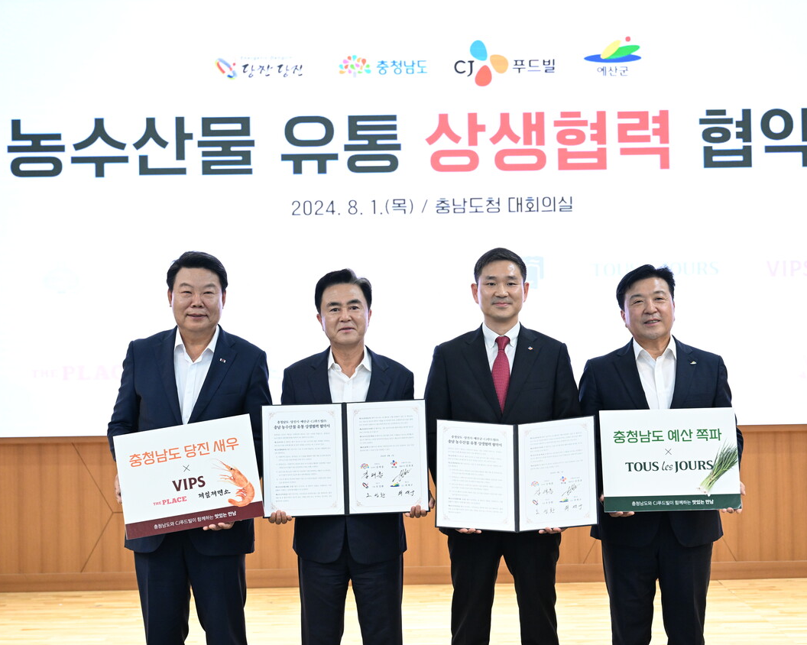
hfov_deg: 28.7
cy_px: 324
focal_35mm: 66
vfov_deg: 23.1
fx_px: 1576
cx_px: 442
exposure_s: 1/160
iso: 3200
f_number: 4
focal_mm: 58
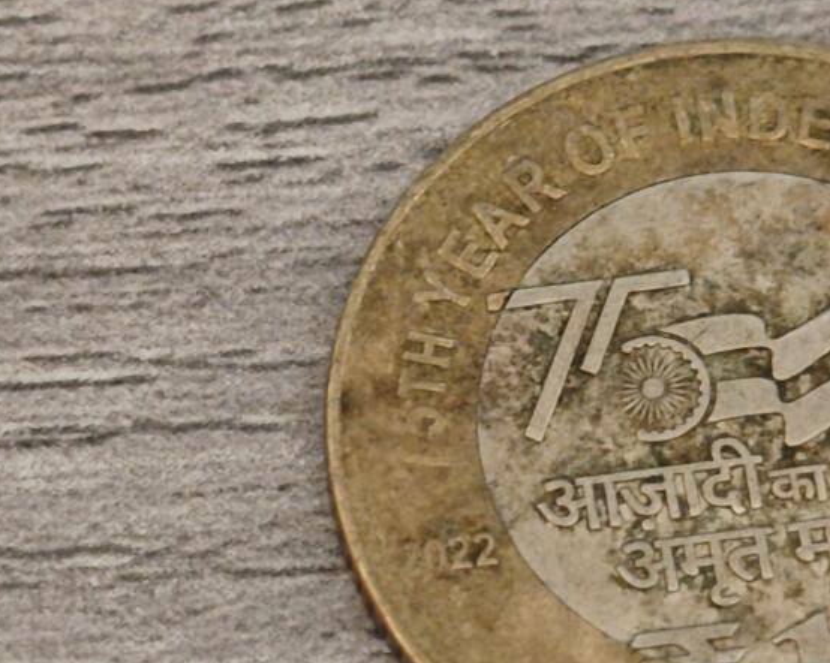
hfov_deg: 10.3
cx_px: 873
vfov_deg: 8.4
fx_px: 4544
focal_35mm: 185
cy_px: 265
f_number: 1.9
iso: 1600
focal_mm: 8.7
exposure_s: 1/175
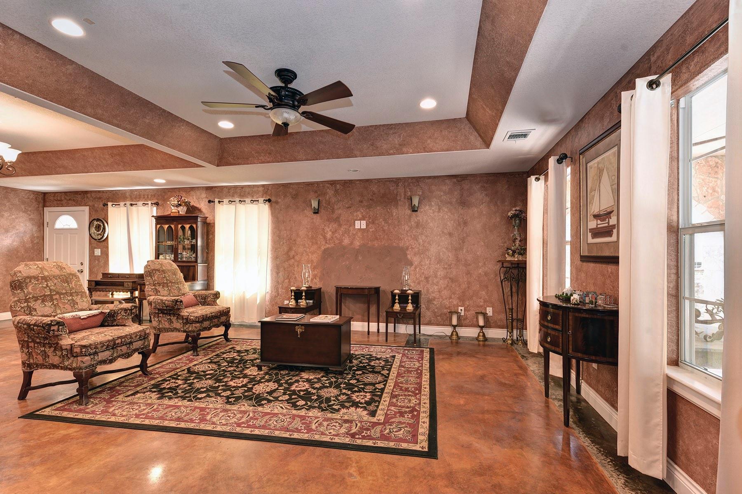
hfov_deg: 96.7
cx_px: 371
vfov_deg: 73.7
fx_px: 330
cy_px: 247
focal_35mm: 16
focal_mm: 16
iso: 320
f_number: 7.1
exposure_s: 1/5
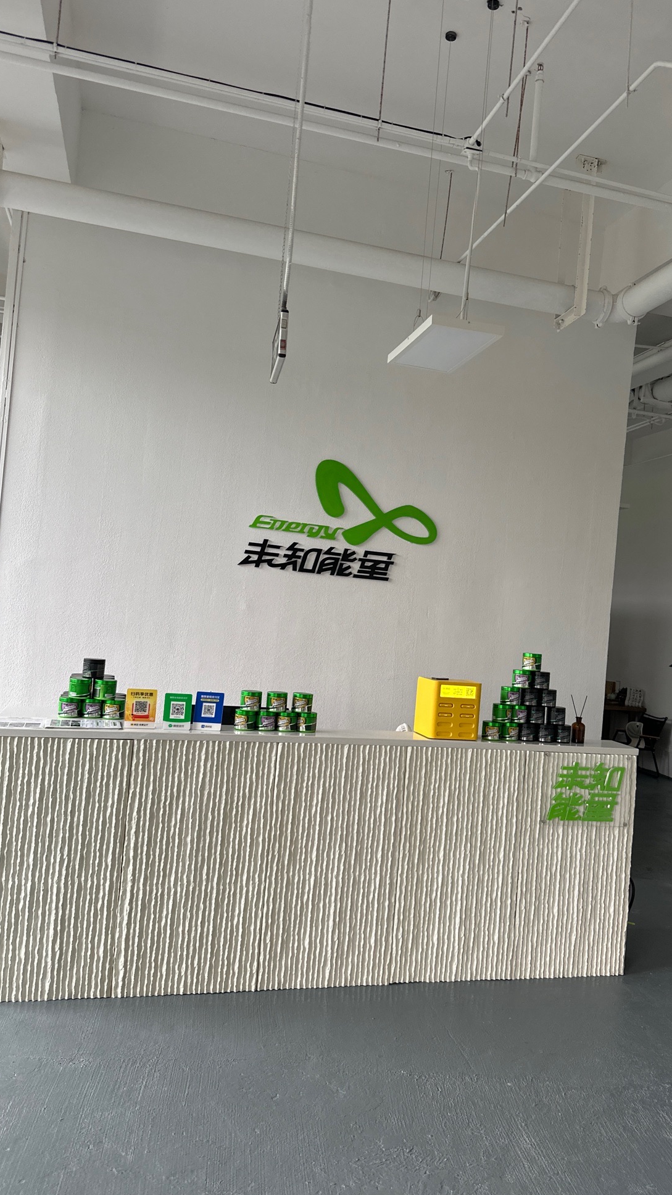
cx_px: 396
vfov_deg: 69.9
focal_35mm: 27
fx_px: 856
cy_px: 597
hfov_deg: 42.7
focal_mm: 6.86
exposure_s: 1/121
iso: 200
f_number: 1.78
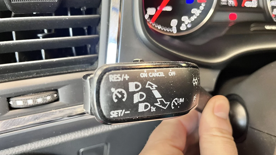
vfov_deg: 40.1
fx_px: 212
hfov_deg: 66.1
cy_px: 87
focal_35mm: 29
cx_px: 141
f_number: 1.6
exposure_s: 1/41
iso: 500
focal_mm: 5.1
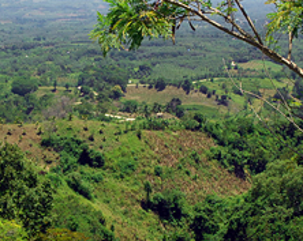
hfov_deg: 19.2
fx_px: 887
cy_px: 155
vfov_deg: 15.5
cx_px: 61
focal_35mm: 99
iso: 400
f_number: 10
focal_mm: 26
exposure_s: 1/500
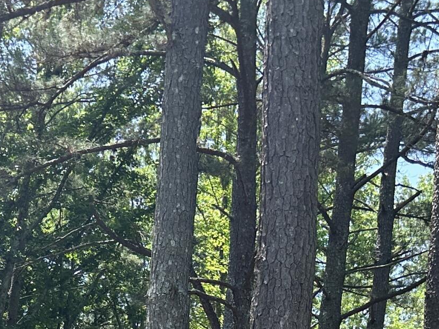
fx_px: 1192
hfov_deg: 20.9
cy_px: 554
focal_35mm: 94
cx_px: 206
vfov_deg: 14.2
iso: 50
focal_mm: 5.7
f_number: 1.5
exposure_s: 1/1079
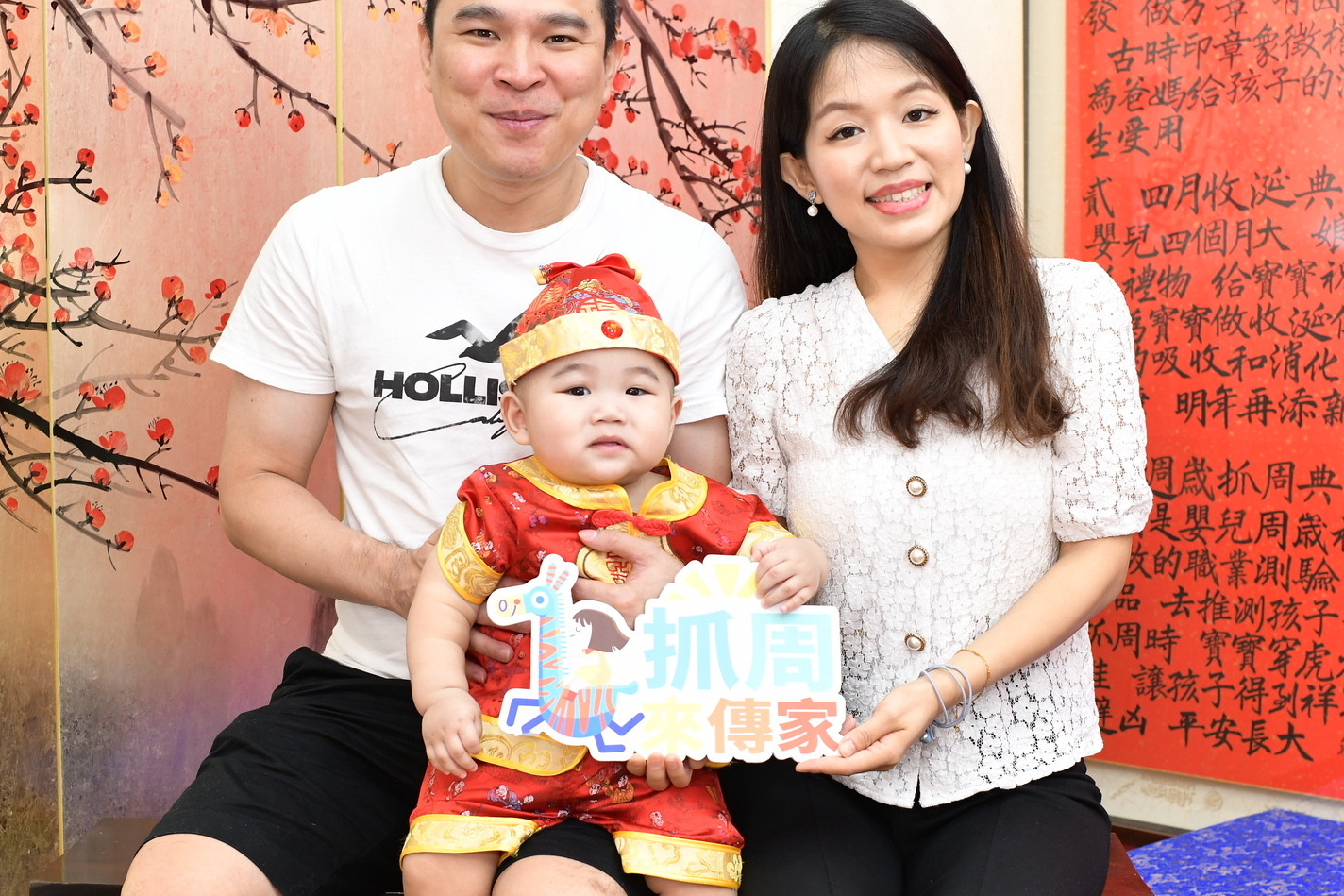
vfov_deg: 23.0
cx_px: 622
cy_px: 470
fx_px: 2202
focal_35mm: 59
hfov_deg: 33.9
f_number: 4.5
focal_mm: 35
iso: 1000
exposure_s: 1/200
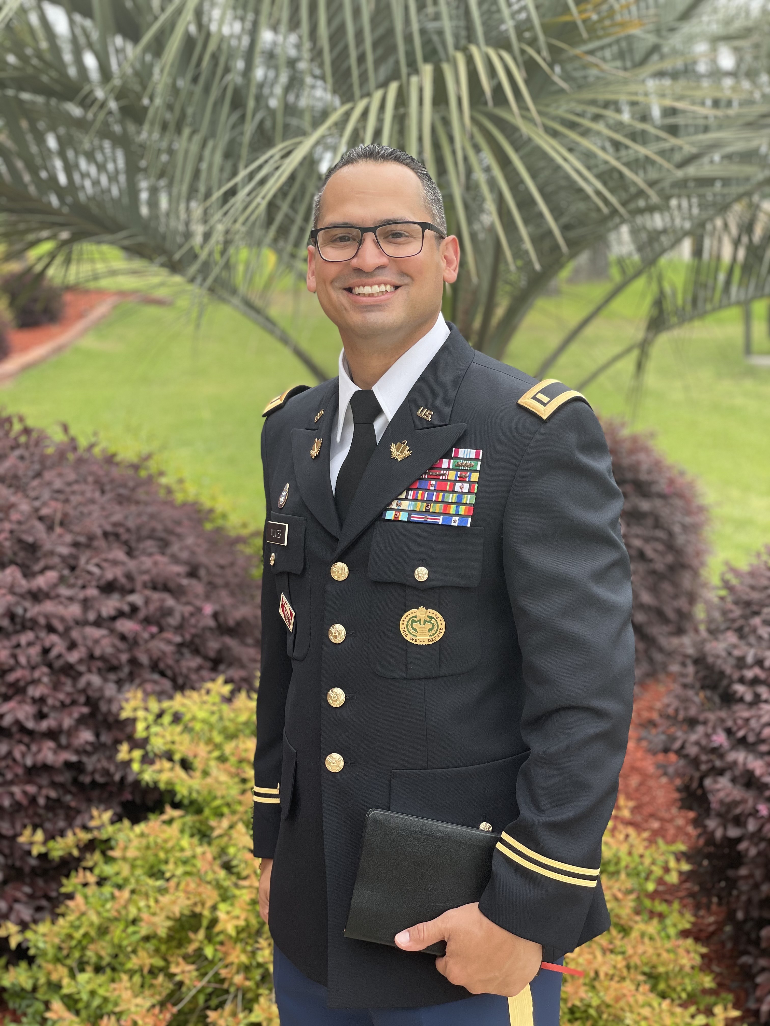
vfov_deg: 36.8
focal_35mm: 52
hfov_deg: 28.0
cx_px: 385
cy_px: 513
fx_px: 1542
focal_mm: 6
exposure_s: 1/421
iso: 25
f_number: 2
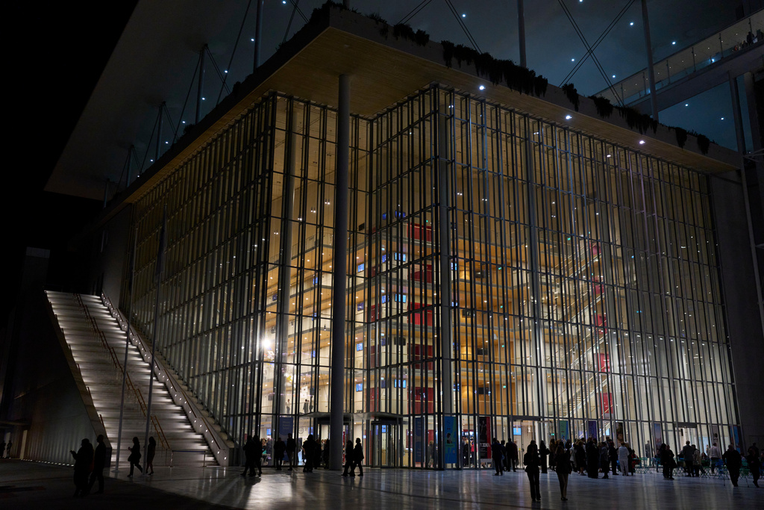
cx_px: 382
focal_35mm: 35
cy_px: 255
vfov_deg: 37.9
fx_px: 743
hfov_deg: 54.4
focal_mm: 35
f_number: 2.8
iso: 3200
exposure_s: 1/320
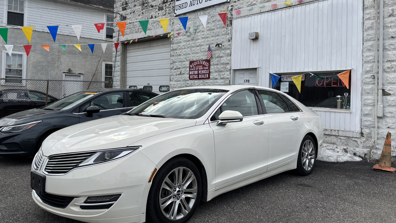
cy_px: 96
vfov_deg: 40.1
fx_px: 305
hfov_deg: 66.1
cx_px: 195
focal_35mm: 29
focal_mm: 5.96
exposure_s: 1/1845
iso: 50
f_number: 1.6
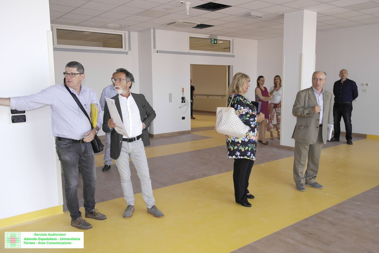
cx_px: 190
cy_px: 126
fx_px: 316
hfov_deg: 61.9
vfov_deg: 43.6
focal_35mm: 30
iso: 200
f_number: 3.5
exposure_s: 1/80
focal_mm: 20
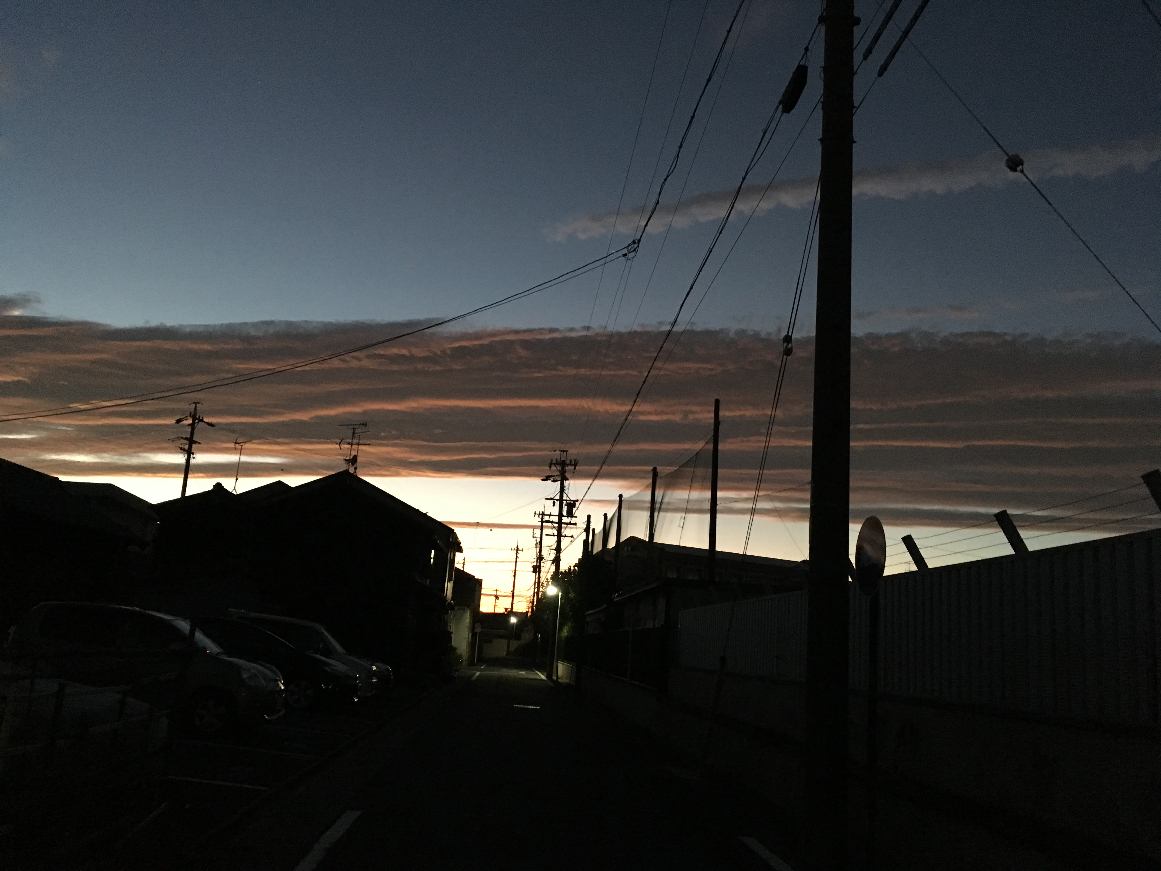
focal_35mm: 29
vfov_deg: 48.2
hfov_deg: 61.7
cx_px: 580
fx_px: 973
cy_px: 436
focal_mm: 4.15
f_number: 2.2
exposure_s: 1/15
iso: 500
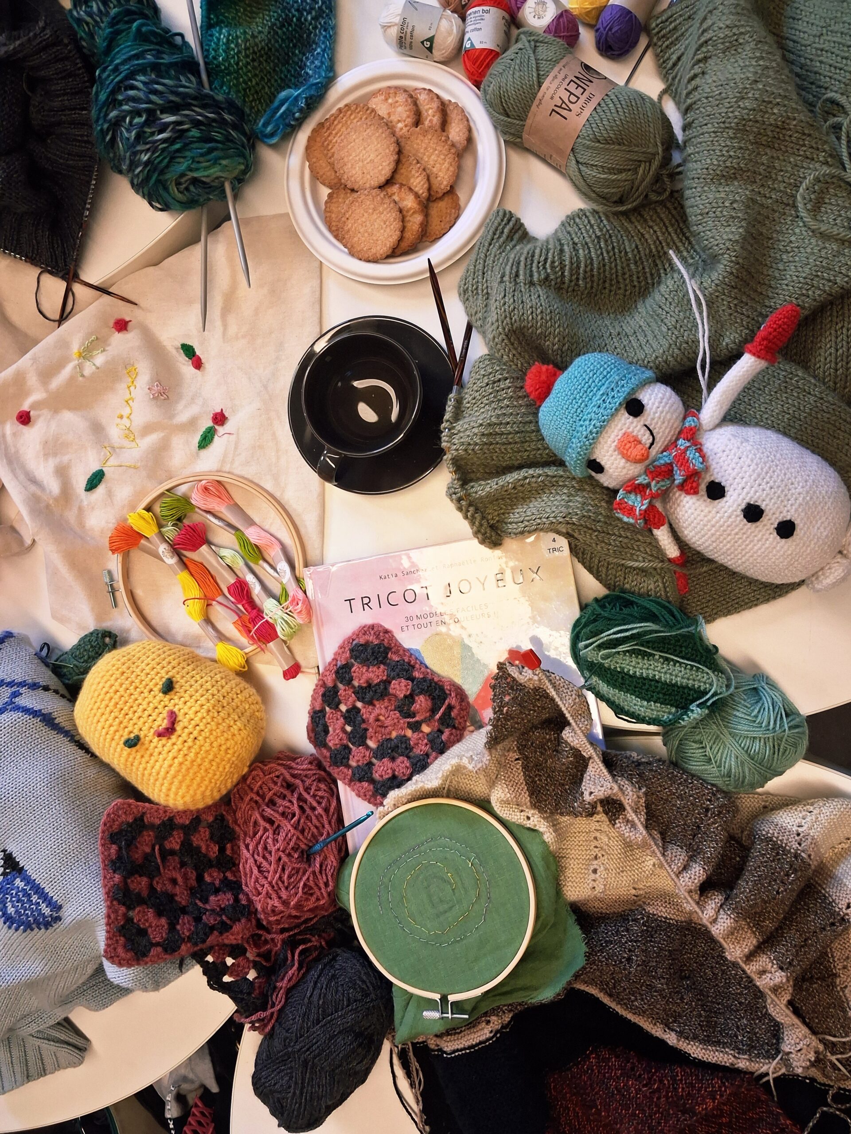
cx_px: 426
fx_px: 885
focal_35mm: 27
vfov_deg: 65.3
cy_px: 567
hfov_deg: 51.4
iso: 320
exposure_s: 1/50
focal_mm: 4
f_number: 1.8
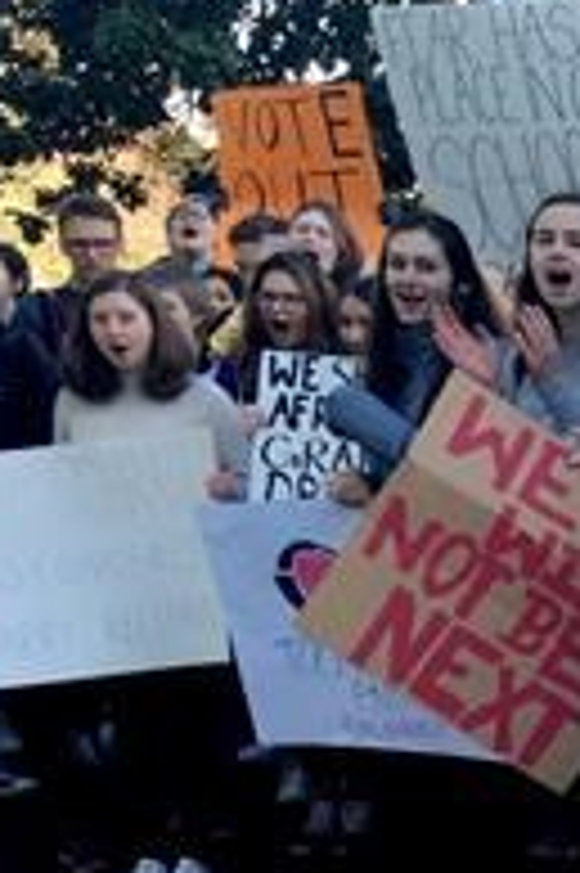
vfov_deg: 19.9
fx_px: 2445
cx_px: 1412
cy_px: 747
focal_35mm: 101
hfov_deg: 11.2
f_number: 2.2
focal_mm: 4.15
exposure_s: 1/157
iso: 25
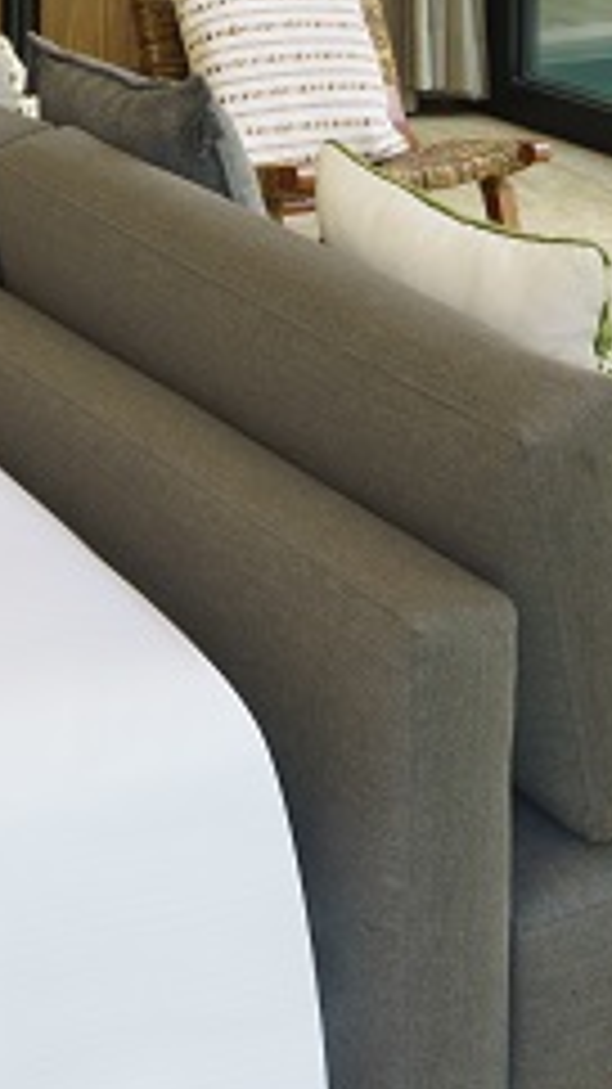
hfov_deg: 14.4
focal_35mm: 83
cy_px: -396
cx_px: 63
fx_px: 2396
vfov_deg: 22.4
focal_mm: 16
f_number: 11
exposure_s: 1/5
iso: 100
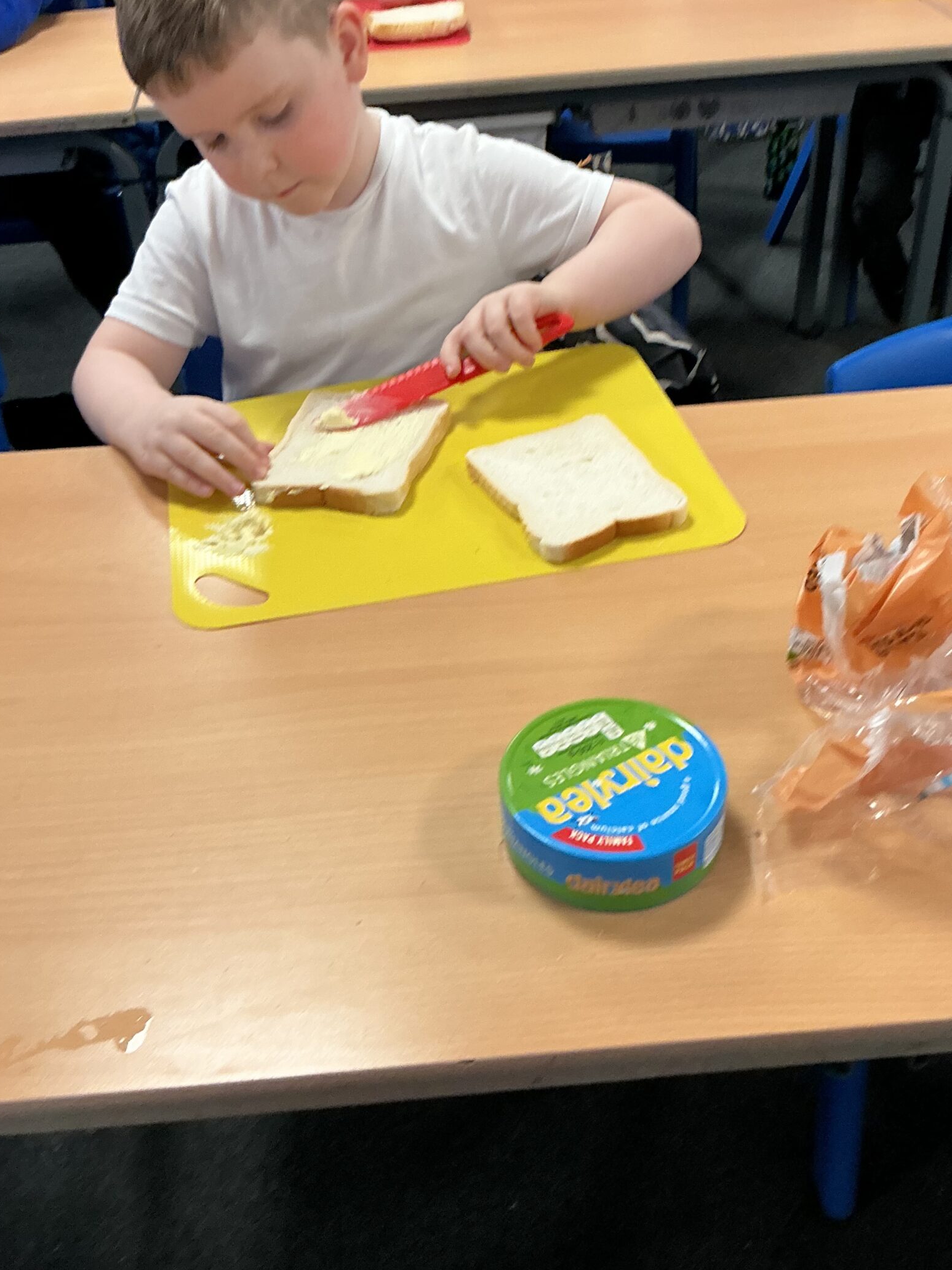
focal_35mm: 36
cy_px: 590
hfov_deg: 39.6
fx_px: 1320
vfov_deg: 51.3
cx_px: 516
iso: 100
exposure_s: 1/60
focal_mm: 3
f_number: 1.8
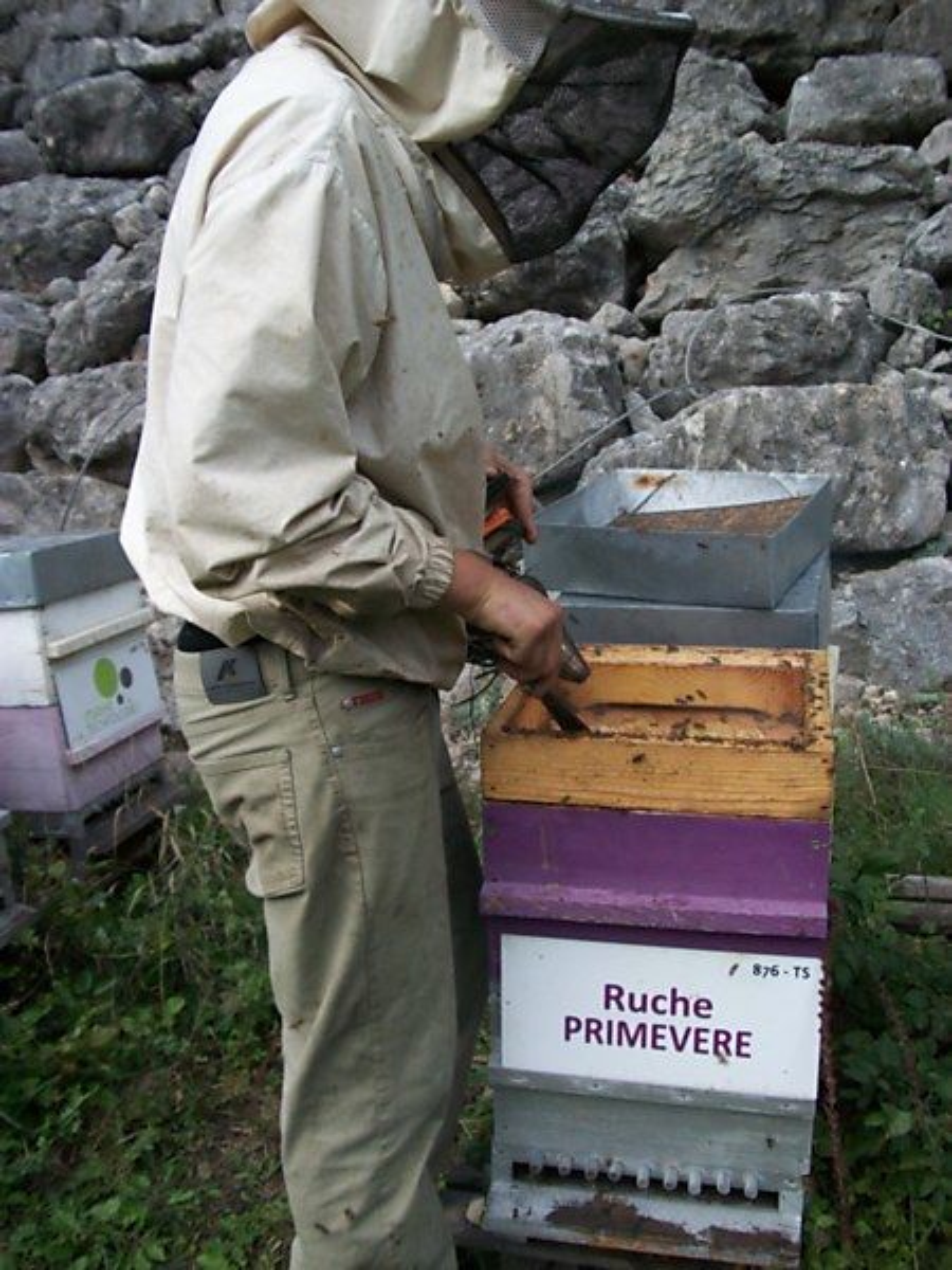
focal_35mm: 32
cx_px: 476
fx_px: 1173
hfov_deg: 44.2
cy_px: 635
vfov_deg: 56.8
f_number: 2.9
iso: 80
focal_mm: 5.7
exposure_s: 1/160
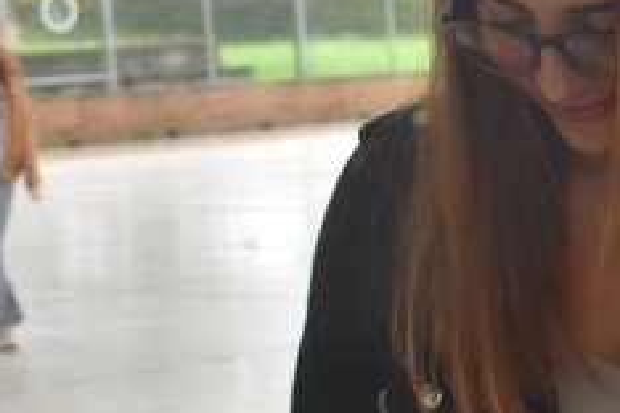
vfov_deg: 8.8
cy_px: 522
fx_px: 2652
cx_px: 731
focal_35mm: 154
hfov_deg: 13.0
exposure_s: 1/100
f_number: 5
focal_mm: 20
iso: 800
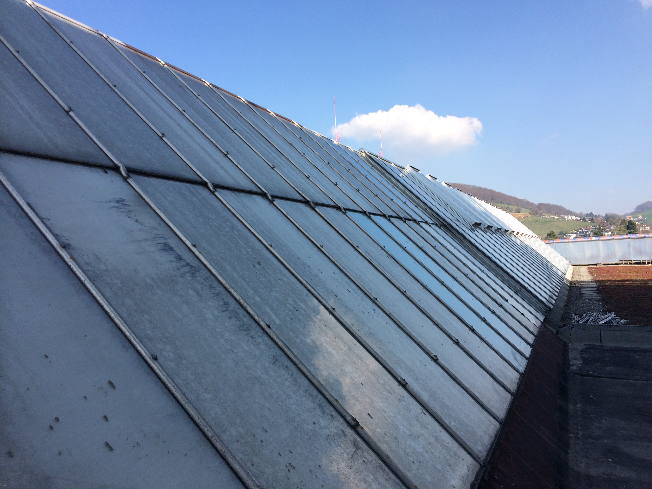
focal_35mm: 30
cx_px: 326
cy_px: 244
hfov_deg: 60.0
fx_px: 565
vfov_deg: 46.8
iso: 32
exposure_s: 1/1466
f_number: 2.2
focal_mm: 4.12
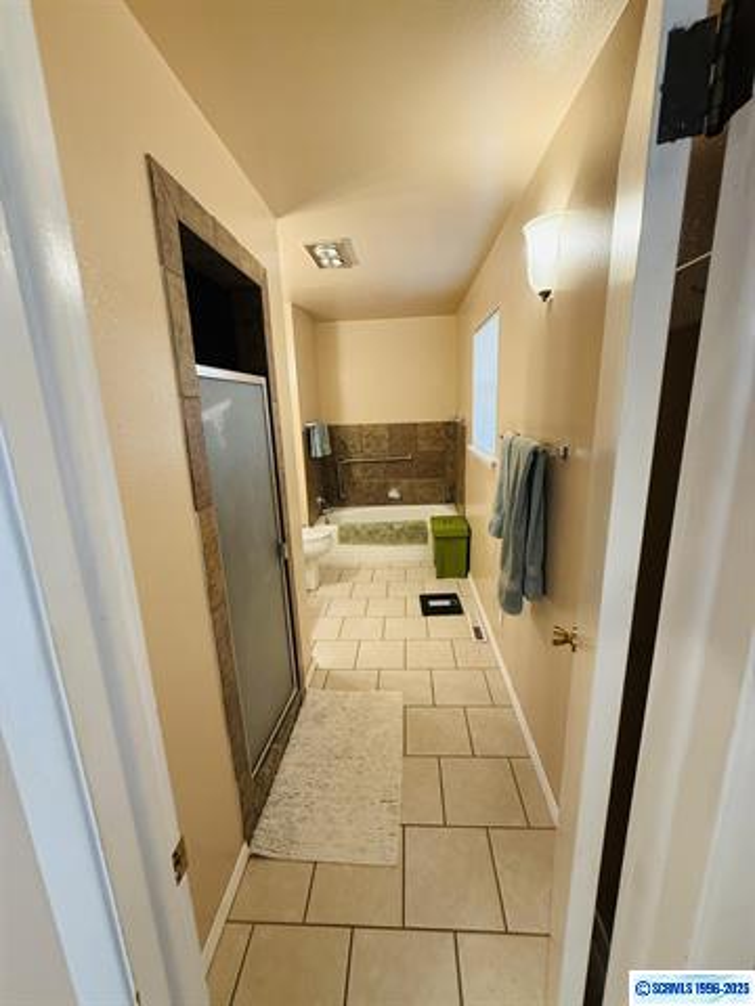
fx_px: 407
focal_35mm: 14
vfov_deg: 102.1
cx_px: 378
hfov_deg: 85.7
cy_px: 503
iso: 250
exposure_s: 1/60
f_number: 2.2
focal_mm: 2.22
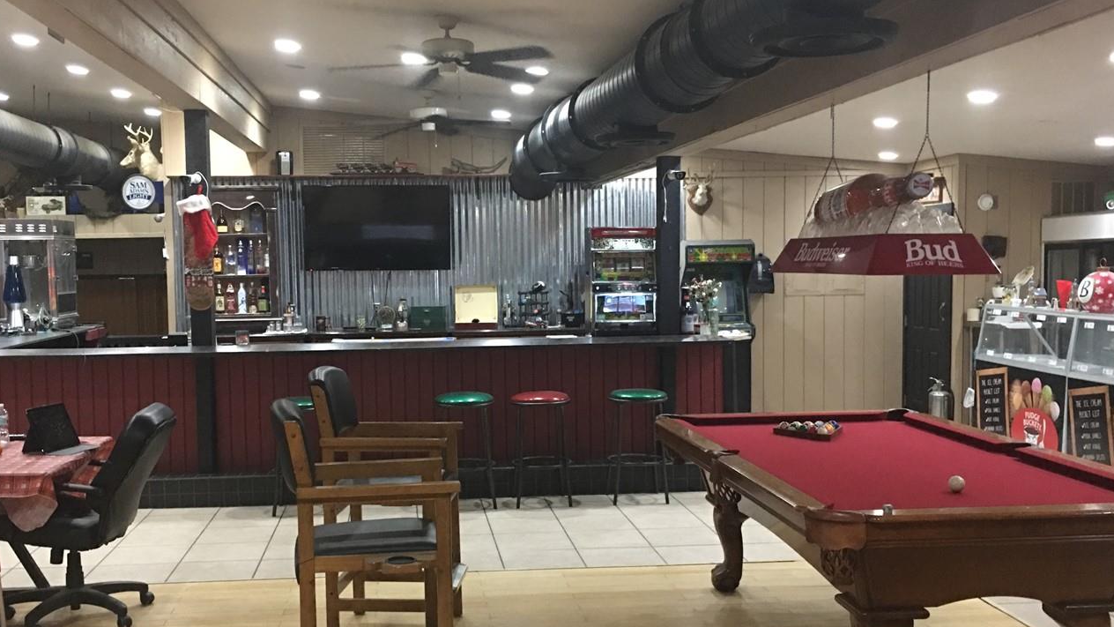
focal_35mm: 40
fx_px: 1182
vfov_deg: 29.7
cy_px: 359
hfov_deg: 50.4
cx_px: 501
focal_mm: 4.15
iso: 80
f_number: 2.2
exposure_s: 1/4
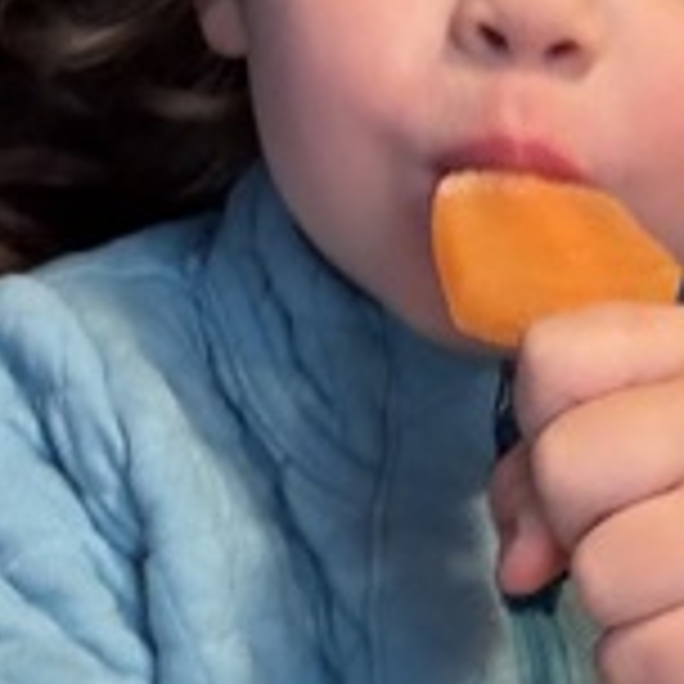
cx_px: 448
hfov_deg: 19.9
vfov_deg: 19.2
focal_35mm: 87
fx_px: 1945
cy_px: -50
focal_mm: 2.69
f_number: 1.9
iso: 320
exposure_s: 1/40
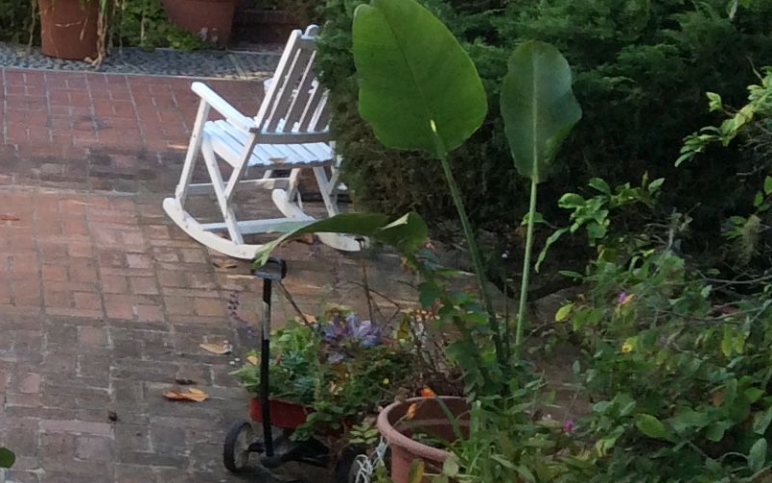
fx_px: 2293
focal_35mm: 109
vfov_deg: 12.0
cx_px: -106
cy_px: 259
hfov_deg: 18.3
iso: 50
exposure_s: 1/120
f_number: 2.4
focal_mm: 3.3
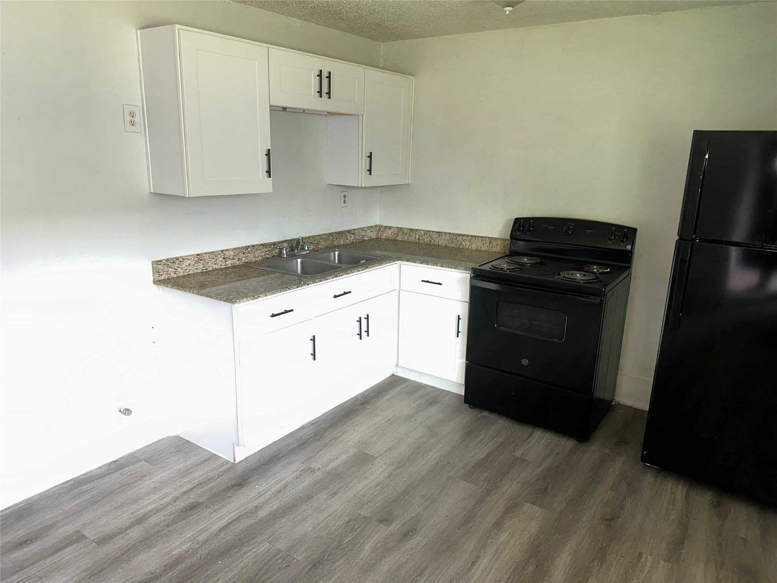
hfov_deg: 71.6
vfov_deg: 56.8
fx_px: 539
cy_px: 292
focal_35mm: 24
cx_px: 388
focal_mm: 6.86
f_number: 1.78
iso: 125
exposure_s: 1/39
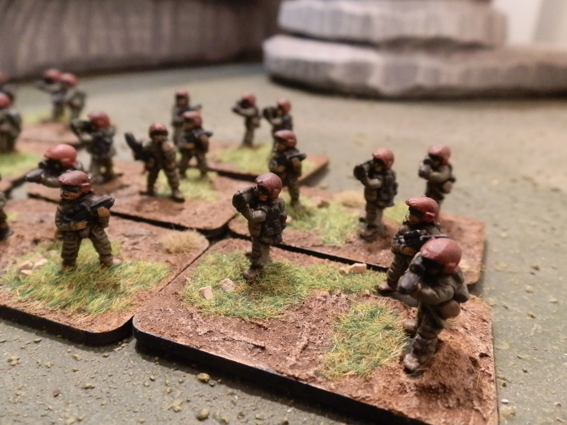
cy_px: 212
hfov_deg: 63.4
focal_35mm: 28
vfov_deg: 49.7
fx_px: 459
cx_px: 284
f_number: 3.1
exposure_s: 1/60
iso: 400
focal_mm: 5
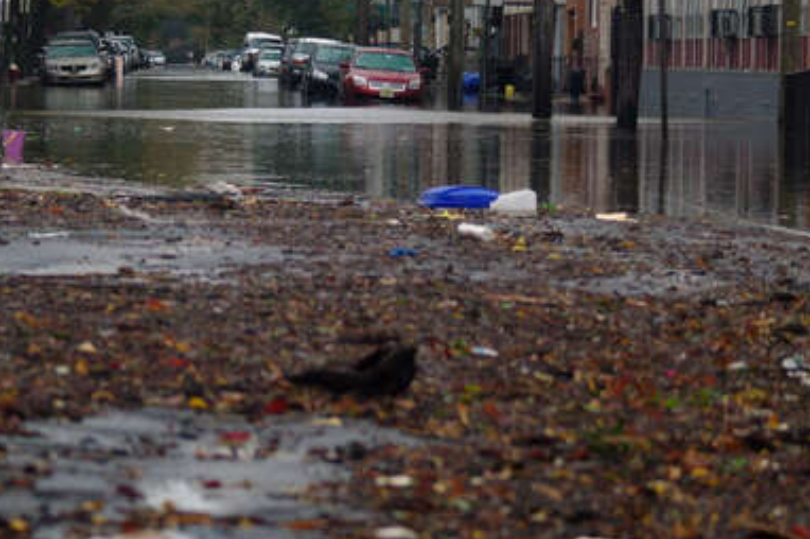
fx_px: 5418
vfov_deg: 5.7
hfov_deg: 8.5
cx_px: 210
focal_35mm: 241
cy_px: 161
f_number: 4.3
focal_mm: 75
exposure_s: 1/60
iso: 400
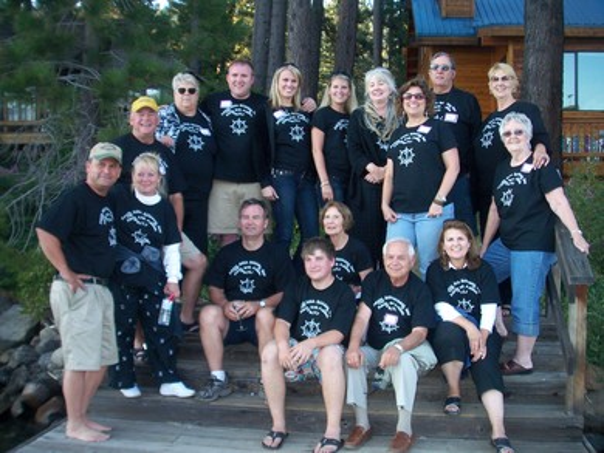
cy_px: 226
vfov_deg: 37.8
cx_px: 302
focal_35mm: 38
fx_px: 663
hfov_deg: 48.9
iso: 125
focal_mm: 6.3
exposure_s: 1/60
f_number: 3.9
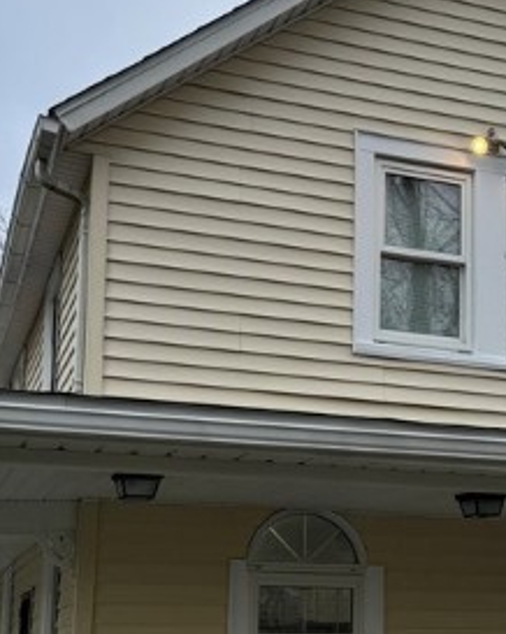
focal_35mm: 66
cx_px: 406
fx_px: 1237
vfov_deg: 28.4
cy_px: 455
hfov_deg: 22.8
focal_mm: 6.76
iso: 80
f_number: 1.78
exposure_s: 1/372
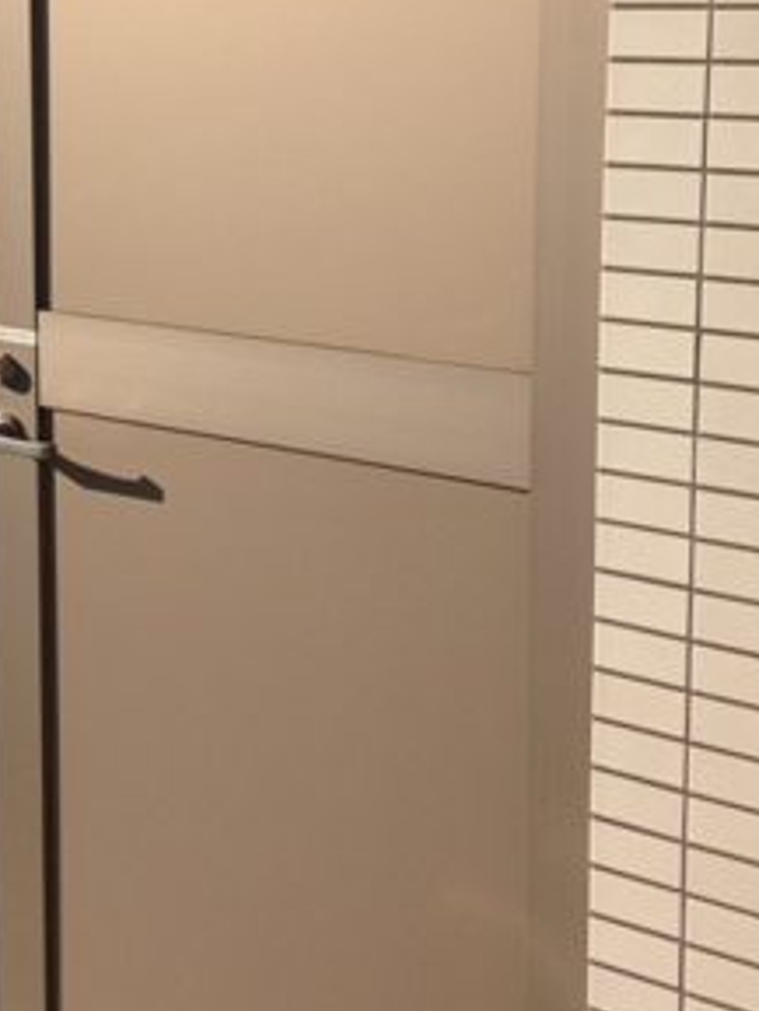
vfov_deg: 26.3
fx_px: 2133
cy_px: 238
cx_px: 91
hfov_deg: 19.8
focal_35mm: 73
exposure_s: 1/1869
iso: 50
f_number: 2.4
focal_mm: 4.12
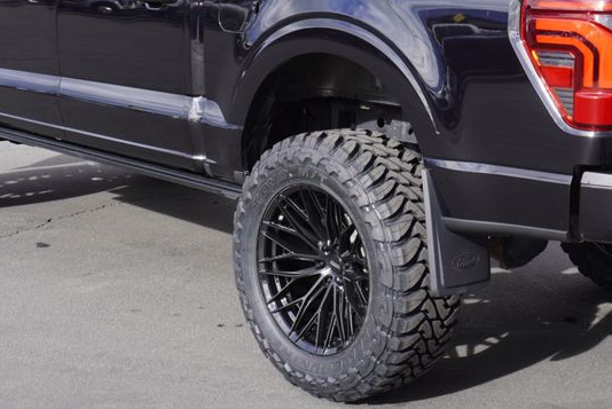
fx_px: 1174
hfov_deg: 29.1
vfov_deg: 19.6
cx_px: 374
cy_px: 110
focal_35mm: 69
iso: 100
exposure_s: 1/100
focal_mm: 24
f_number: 7.1
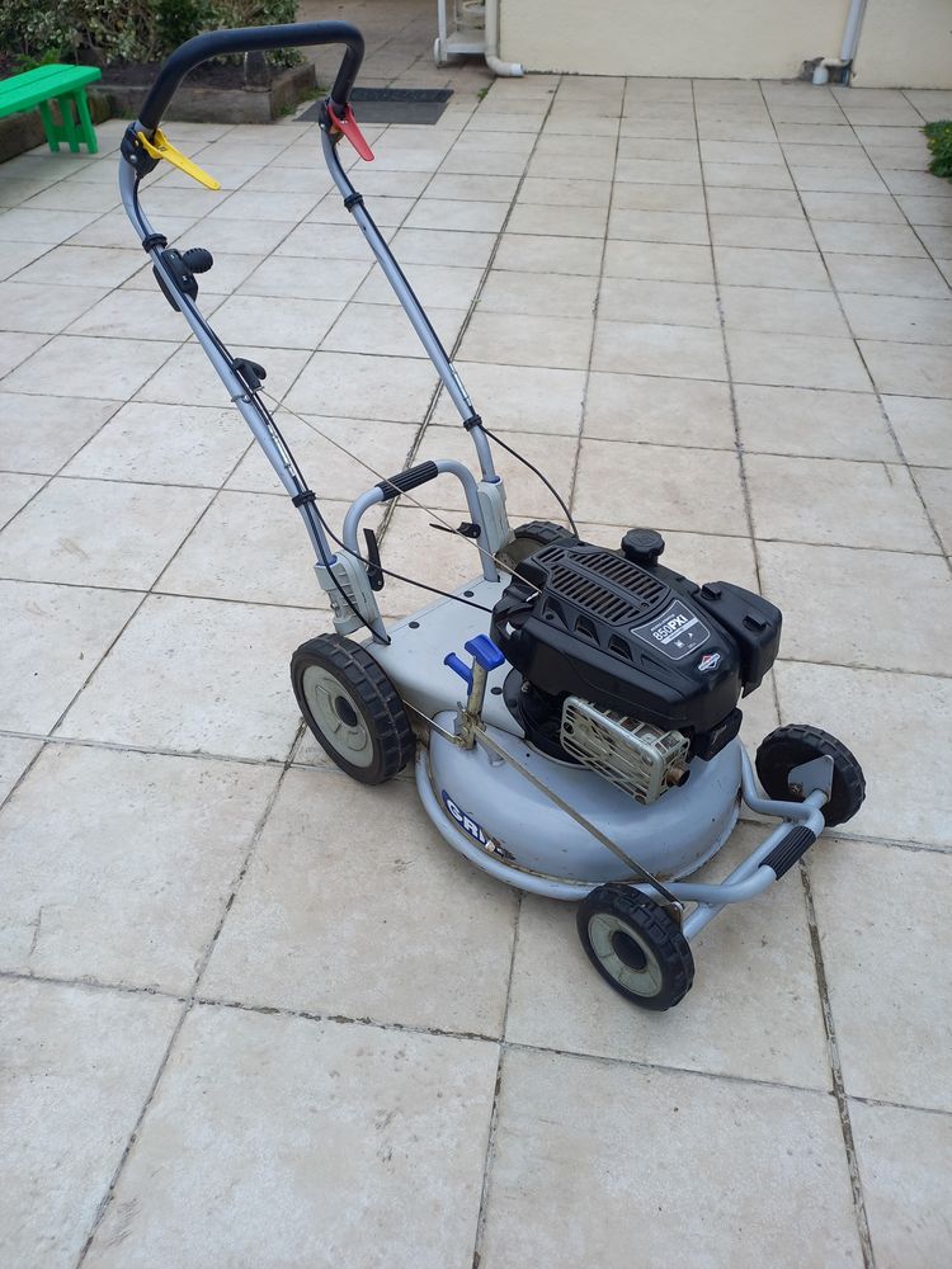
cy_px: 634
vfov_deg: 69.4
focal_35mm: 25
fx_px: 917
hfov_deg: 54.9
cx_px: 476
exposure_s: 1/264
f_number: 1.8
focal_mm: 4.65
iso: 50
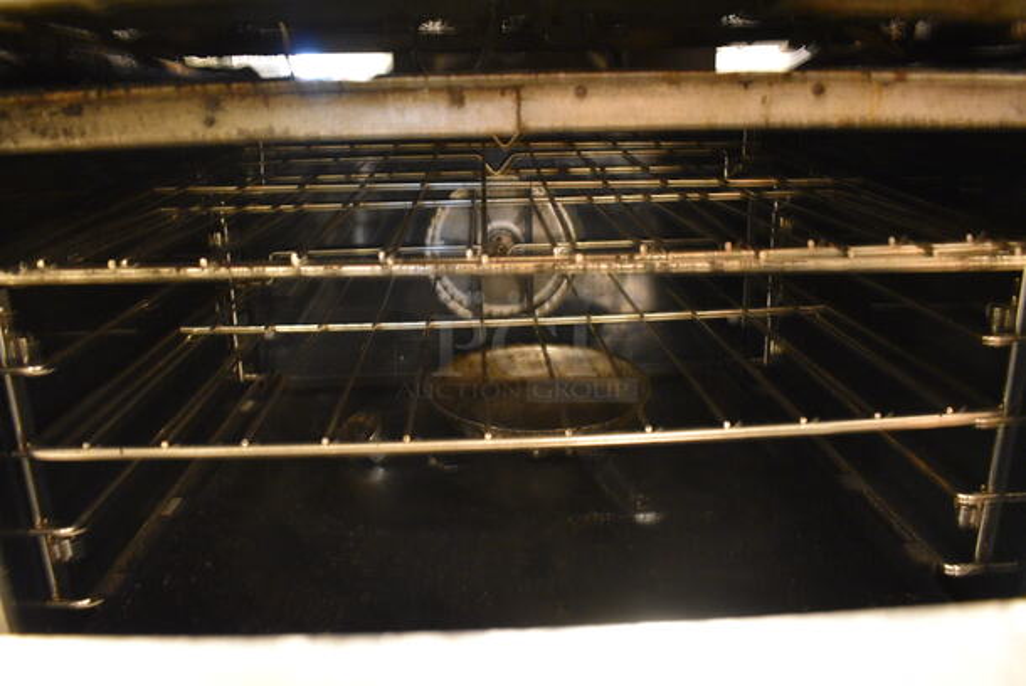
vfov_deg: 48.0
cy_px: 343
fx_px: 770
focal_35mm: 27
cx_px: 513
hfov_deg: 67.3
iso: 3200
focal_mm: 18
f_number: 3.5
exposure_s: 1/4
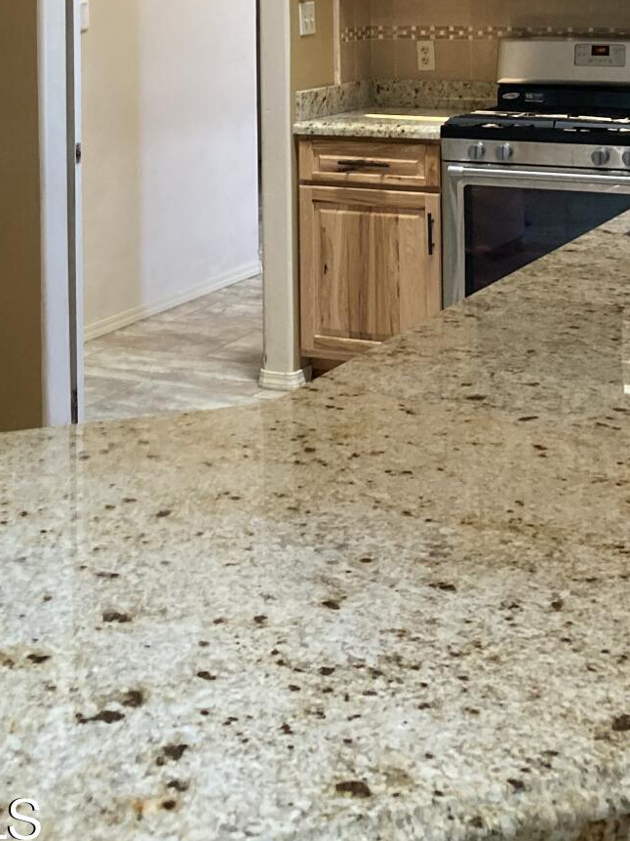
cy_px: -66
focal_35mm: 65
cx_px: 320
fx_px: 1578
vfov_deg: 27.5
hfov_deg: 22.6
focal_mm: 3.99
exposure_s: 1/60
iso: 160
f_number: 1.8
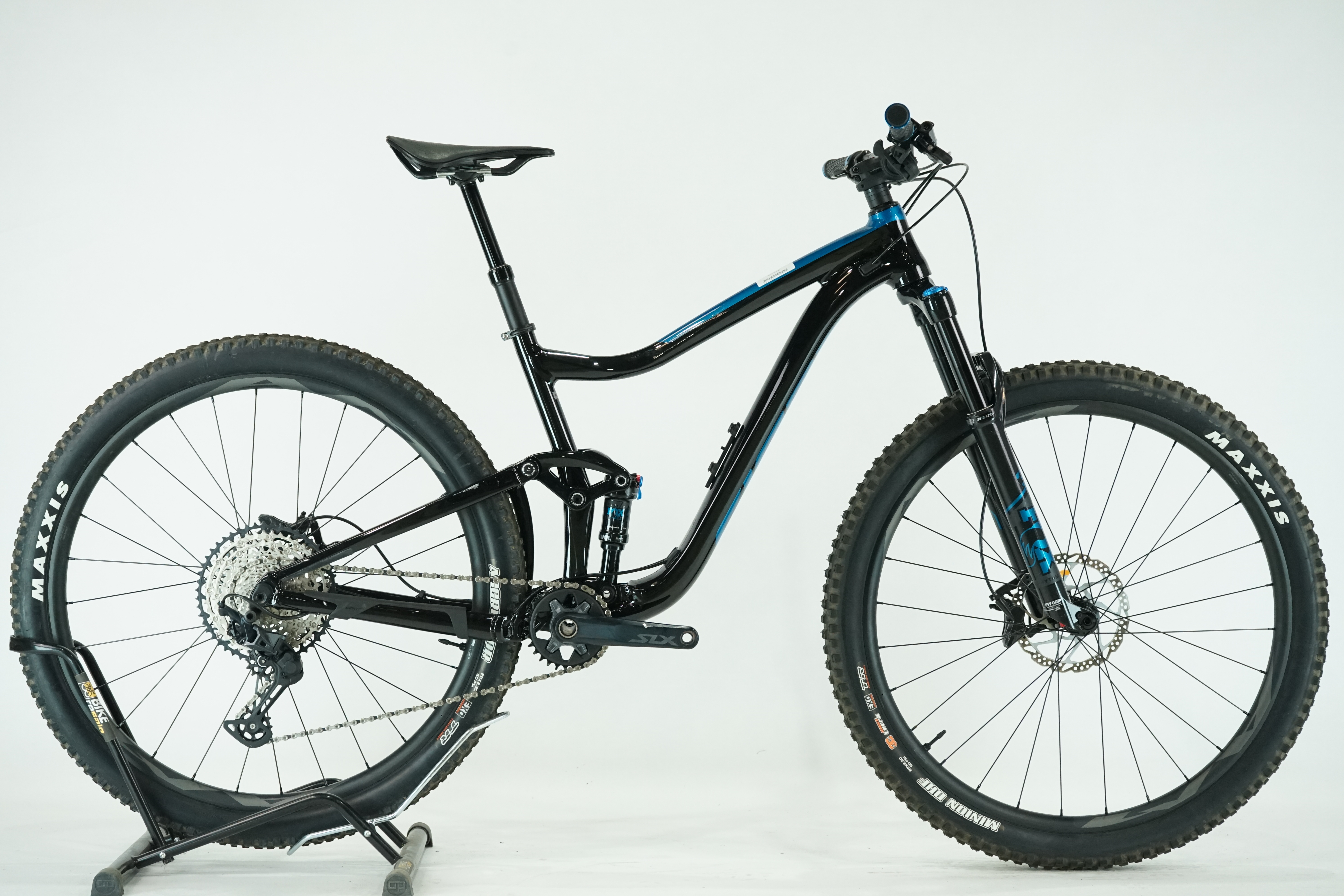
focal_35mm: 62
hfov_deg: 32.4
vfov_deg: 21.9
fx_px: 2314
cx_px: 672
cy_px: 448
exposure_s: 1/200
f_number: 7.1
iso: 2500
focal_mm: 62
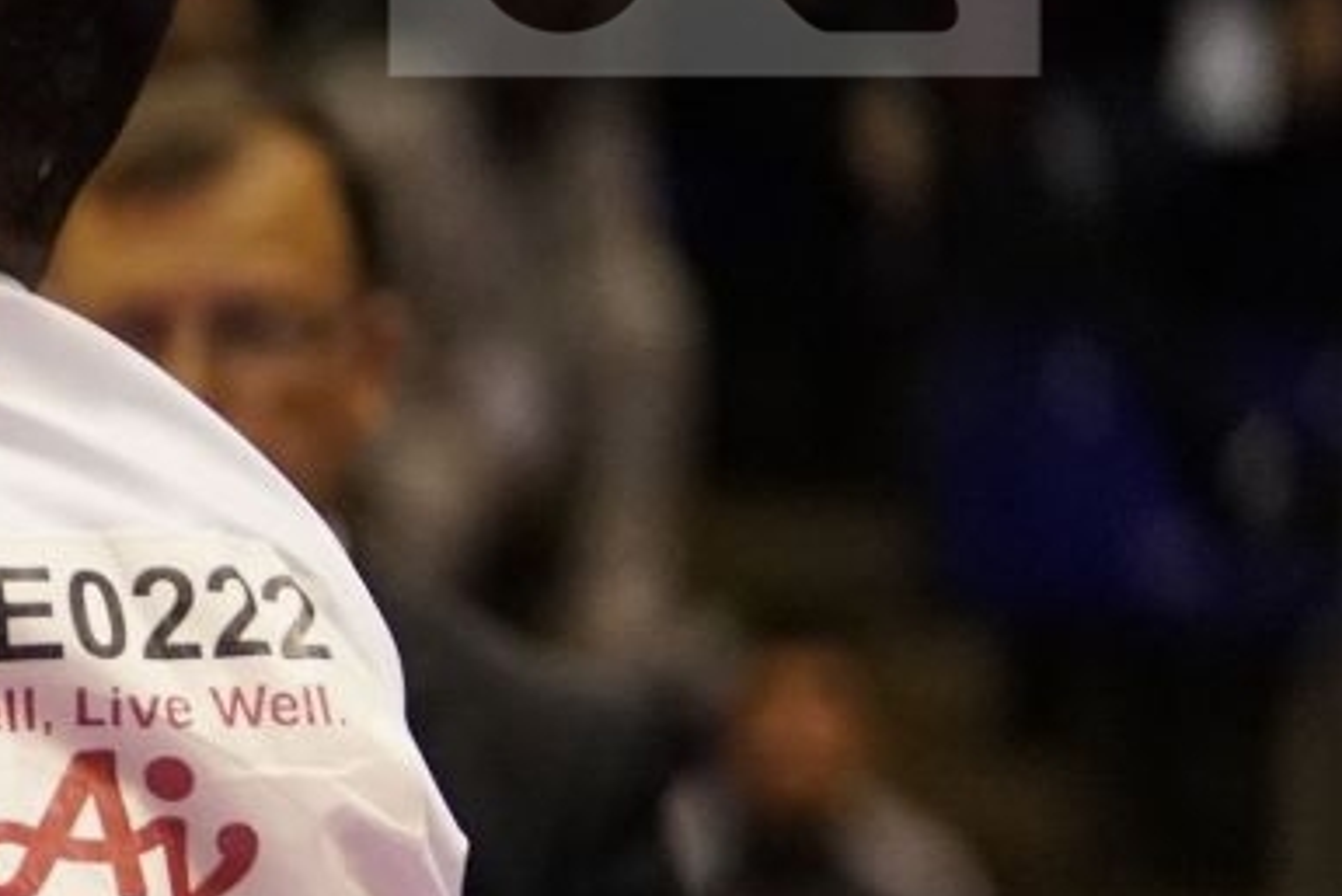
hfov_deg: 2.8
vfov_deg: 1.9
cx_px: -1649
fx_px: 27035
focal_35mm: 725
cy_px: 994
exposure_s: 1/1000
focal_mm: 155
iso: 4000
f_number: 2.8
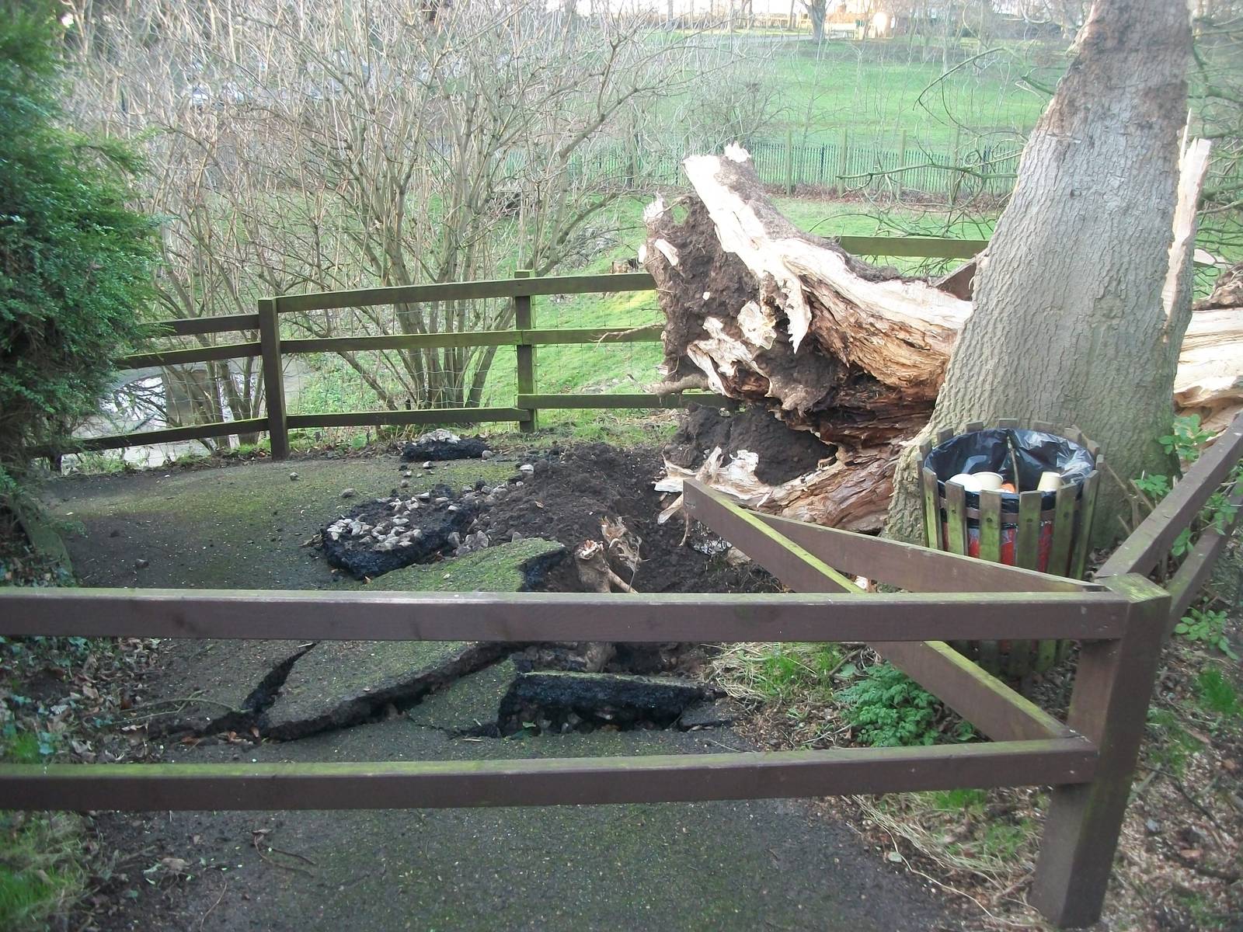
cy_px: 466
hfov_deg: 56.8
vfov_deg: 44.2
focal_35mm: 32
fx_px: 1149
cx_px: 622
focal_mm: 5.7
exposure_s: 1/30
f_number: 2.9
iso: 151
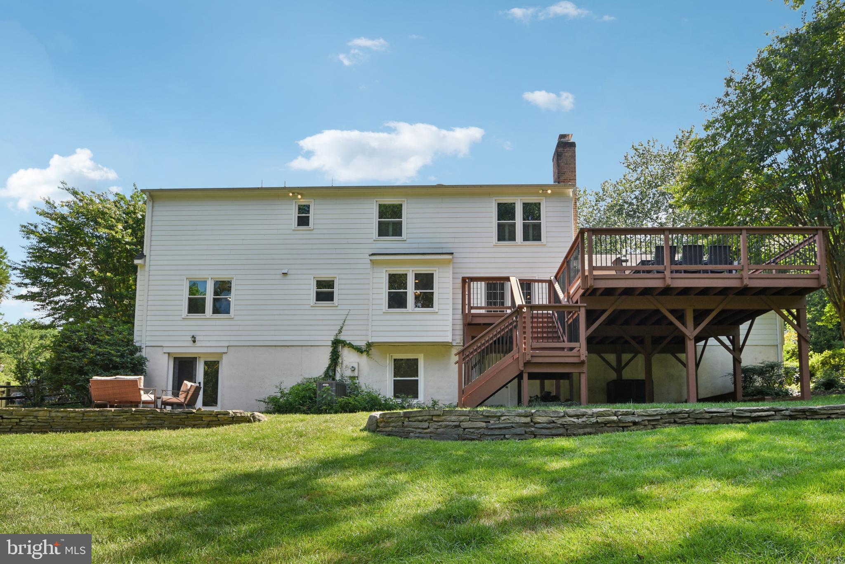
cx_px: 422
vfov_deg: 62.0
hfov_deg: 84.0
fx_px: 470
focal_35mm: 20
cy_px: 282
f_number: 8
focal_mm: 20
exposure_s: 1/200
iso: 400
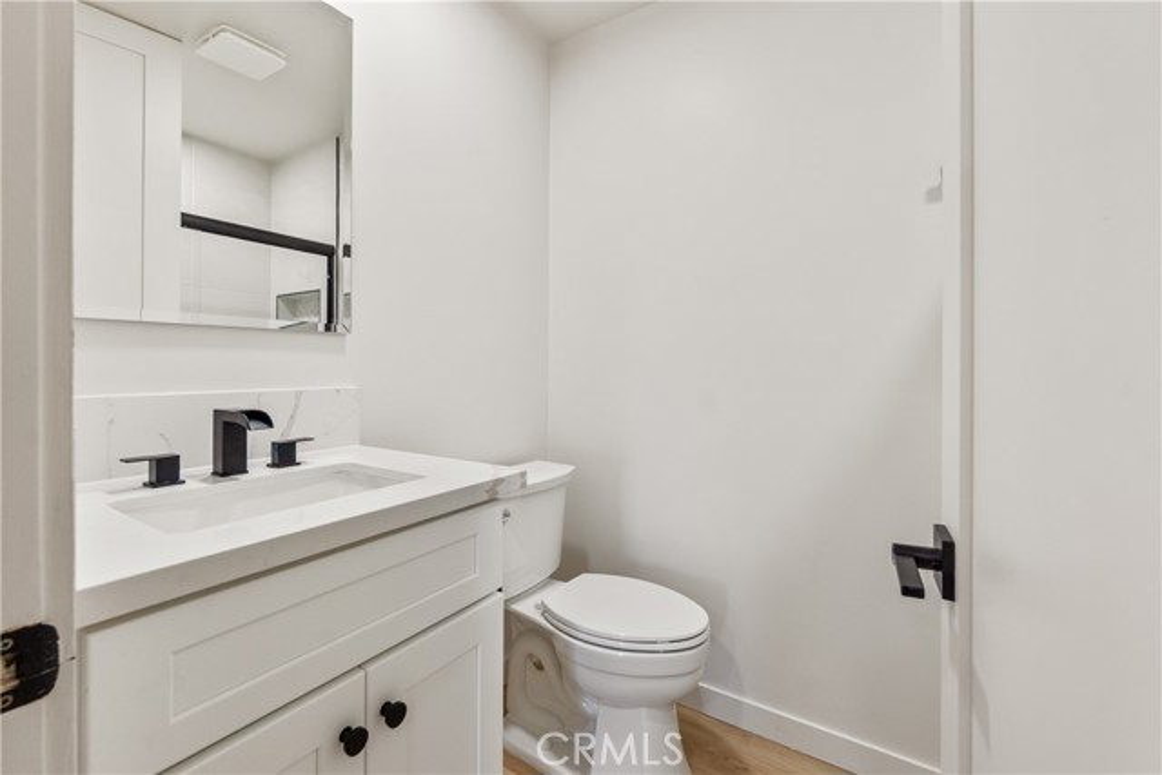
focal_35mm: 15
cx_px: 581
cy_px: 388
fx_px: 484
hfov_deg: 100.4
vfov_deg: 77.4
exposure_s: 1/20
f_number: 8
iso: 400
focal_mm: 10
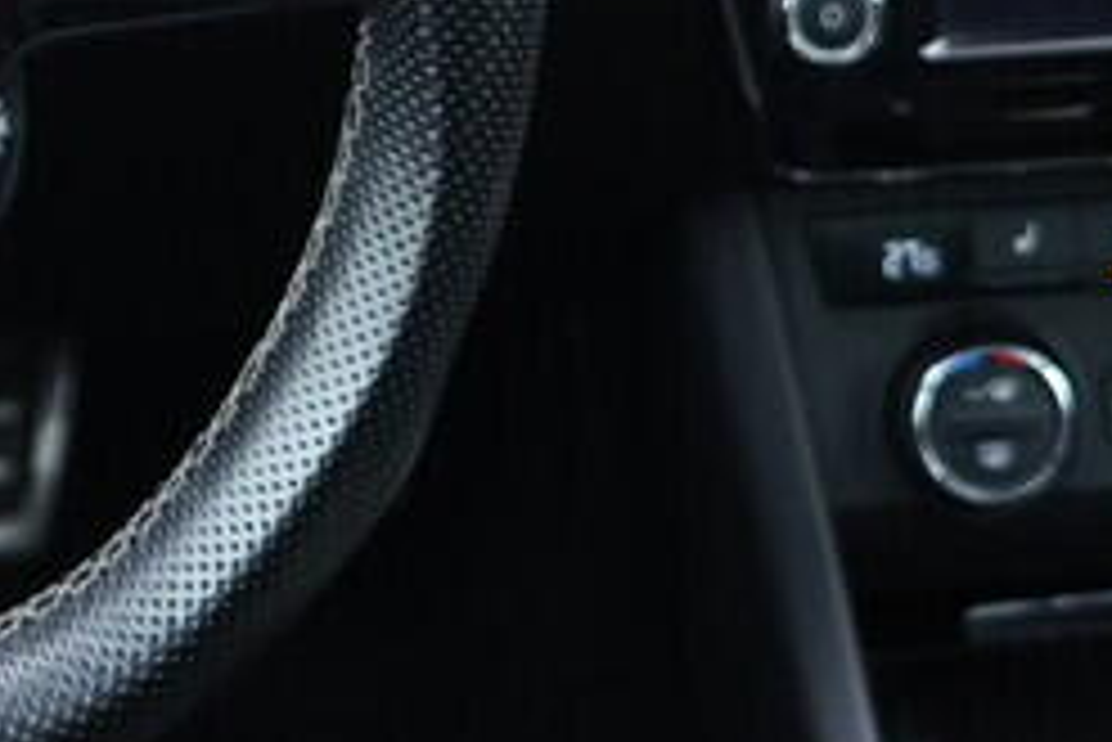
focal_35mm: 149
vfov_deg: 9.2
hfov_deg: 13.7
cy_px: -34
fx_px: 4605
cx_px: 306
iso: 400
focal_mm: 24
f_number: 2.8
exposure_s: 1/40
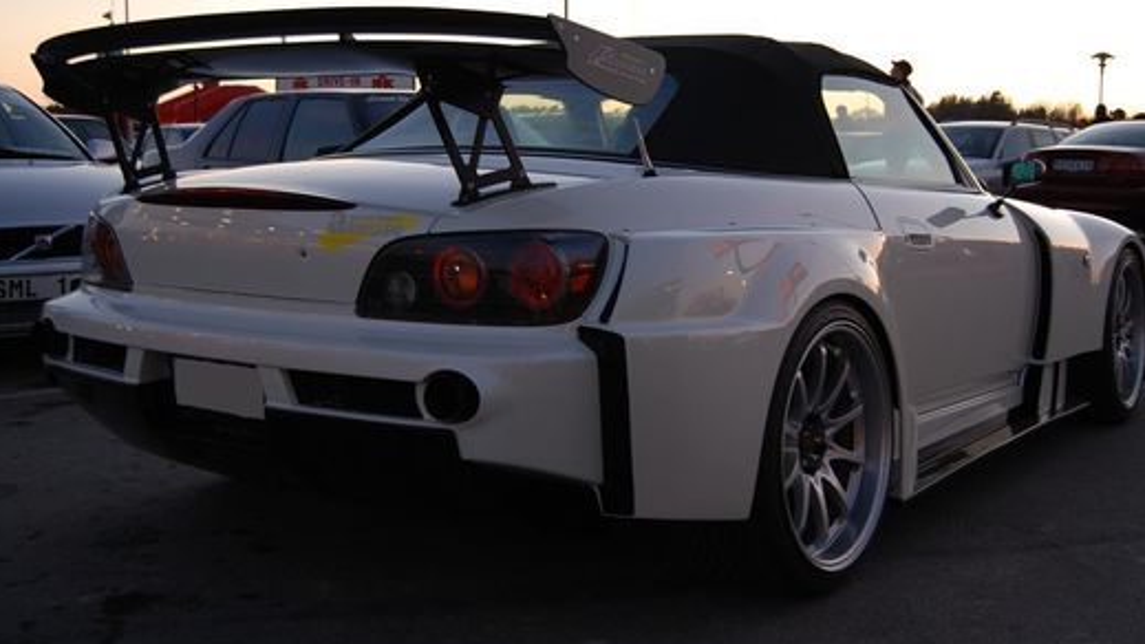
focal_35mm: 45
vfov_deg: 26.7
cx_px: 618
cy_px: 259
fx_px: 1356
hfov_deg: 45.8
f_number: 3.8
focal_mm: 23
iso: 100
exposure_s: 1/15
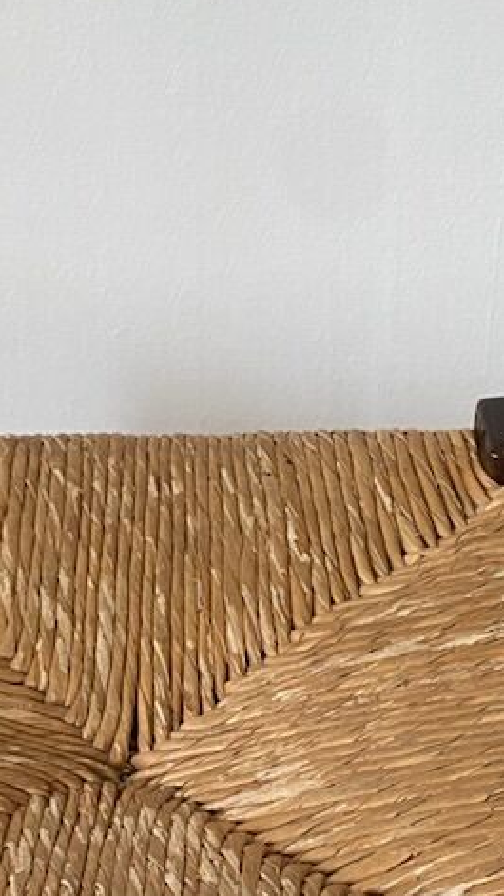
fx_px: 1829
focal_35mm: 77
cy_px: 765
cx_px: 150
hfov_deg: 15.6
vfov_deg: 26.8
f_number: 1.8
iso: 200
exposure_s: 1/60
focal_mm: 4.25
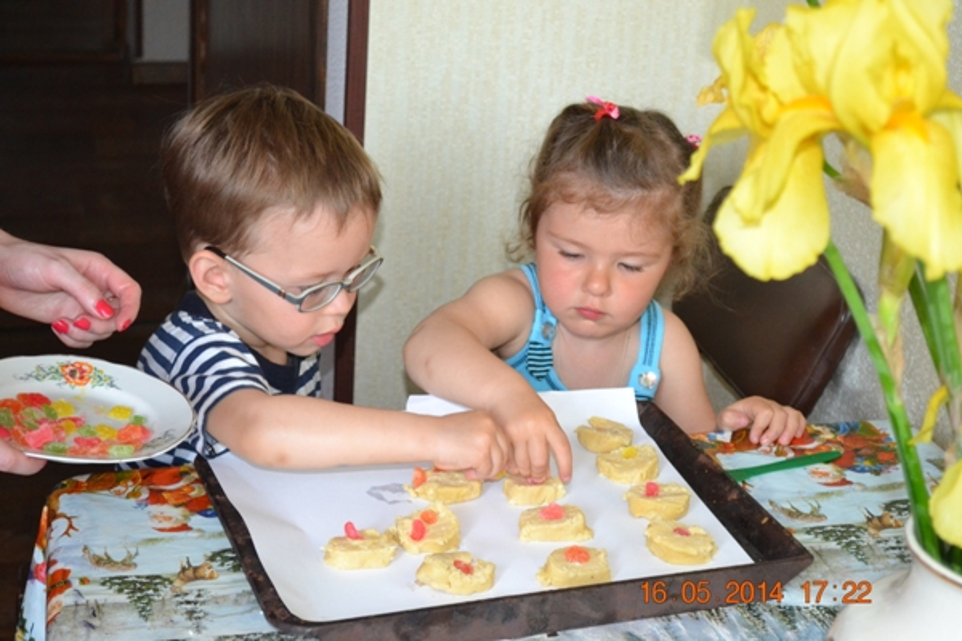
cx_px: 481
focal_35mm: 69
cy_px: 320
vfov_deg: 19.7
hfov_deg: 29.2
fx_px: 1844
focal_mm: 46
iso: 2000
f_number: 5.3
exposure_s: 1/60
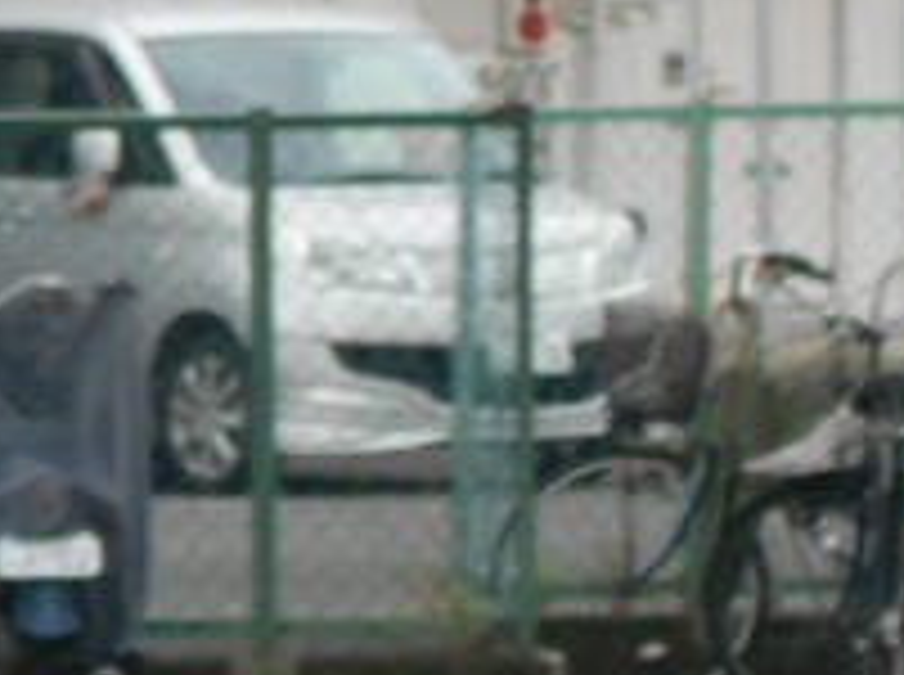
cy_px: 459
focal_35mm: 316
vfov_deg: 4.7
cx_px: -396
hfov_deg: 6.2
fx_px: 8238
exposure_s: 1/125
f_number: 5.5
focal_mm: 17.6
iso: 250
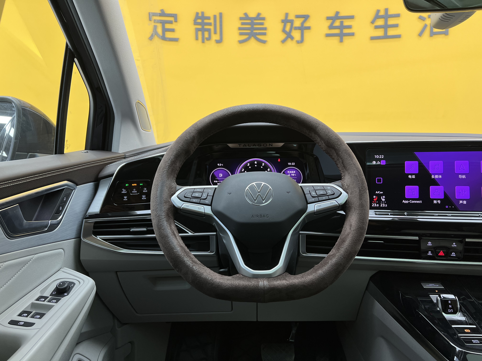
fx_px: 362
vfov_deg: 53.1
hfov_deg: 67.3
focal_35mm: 26
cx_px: 241
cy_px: 180
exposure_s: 1/100
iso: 50
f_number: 1.5
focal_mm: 5.7
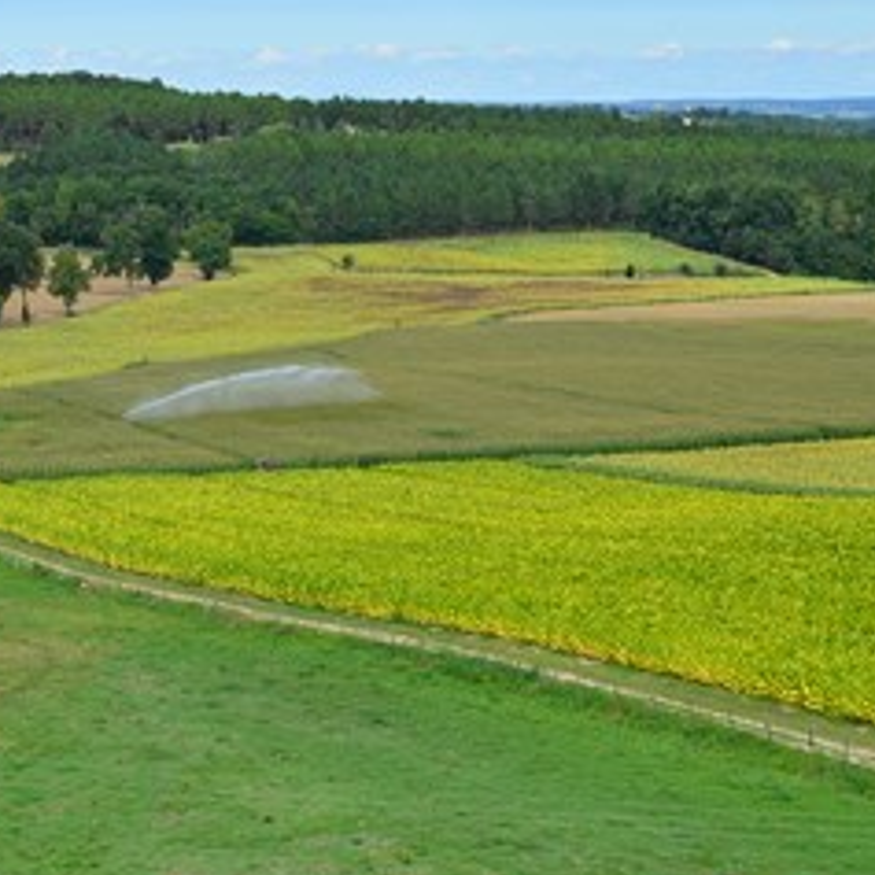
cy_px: 478
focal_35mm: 102
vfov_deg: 17.1
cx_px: 100
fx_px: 2917
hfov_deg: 16.8
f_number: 11
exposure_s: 1/160
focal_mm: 38
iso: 100
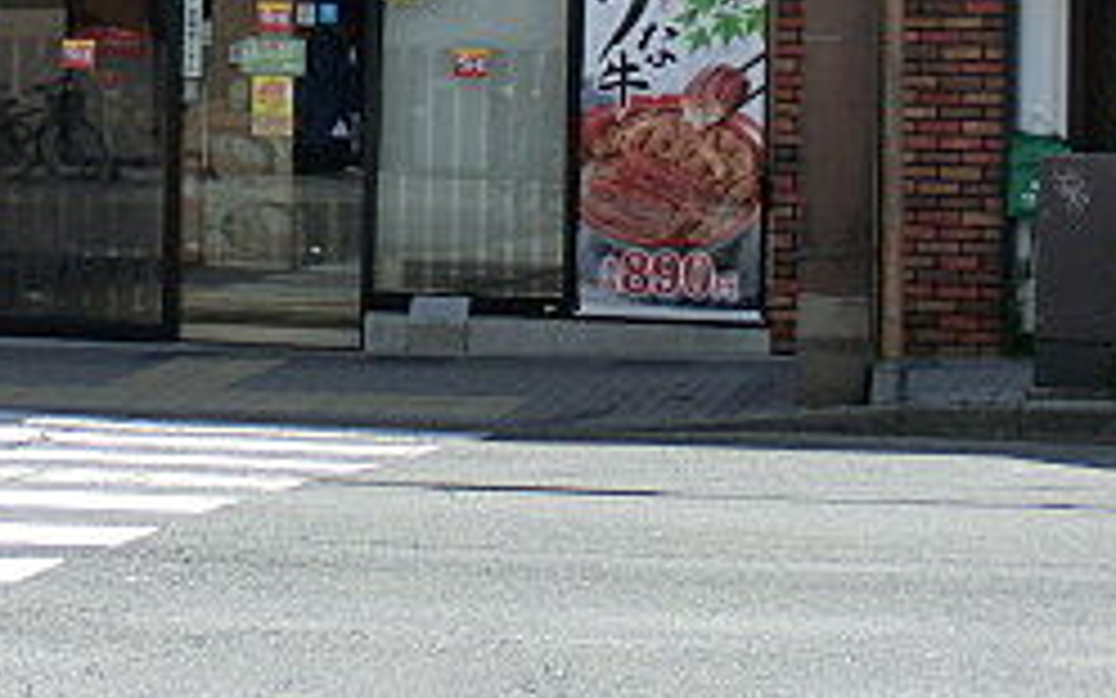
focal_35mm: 156
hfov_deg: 13.2
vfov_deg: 8.4
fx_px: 4745
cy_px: -18
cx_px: 14
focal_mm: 10.04
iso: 100
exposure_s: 1/500
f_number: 4.5
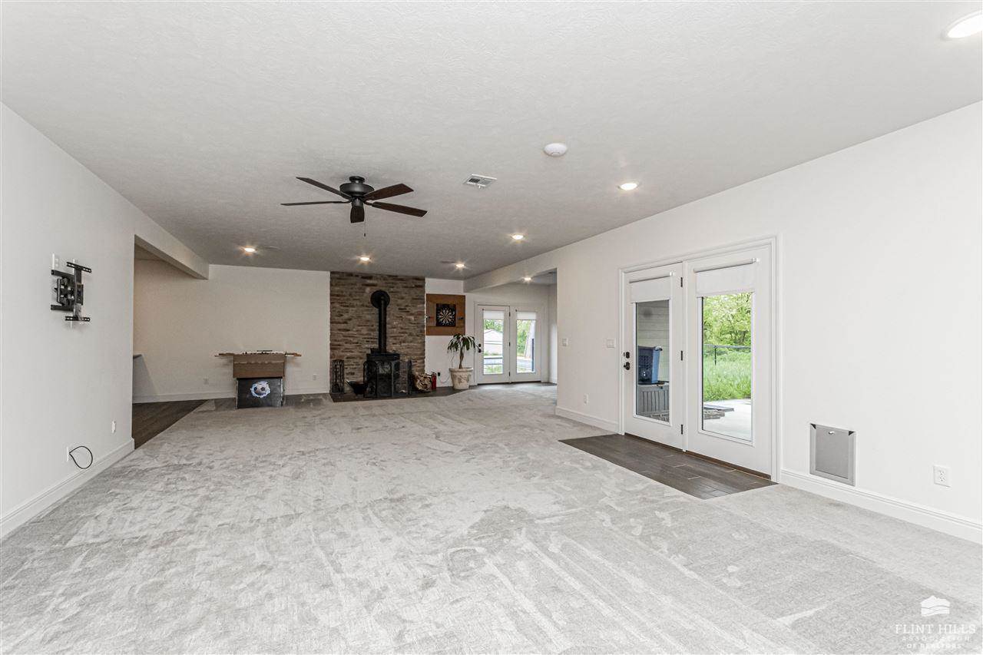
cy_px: 328
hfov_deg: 100.4
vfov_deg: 77.3
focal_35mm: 15
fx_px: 410
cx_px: 492
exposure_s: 1/60
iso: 3200
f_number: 13
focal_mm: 10
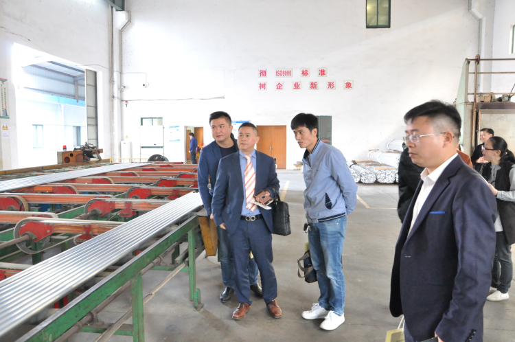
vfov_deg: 47.8
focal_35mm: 27
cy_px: 171
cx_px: 258
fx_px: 386
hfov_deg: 67.4
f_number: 5.6
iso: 2200
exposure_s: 1/25
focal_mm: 18
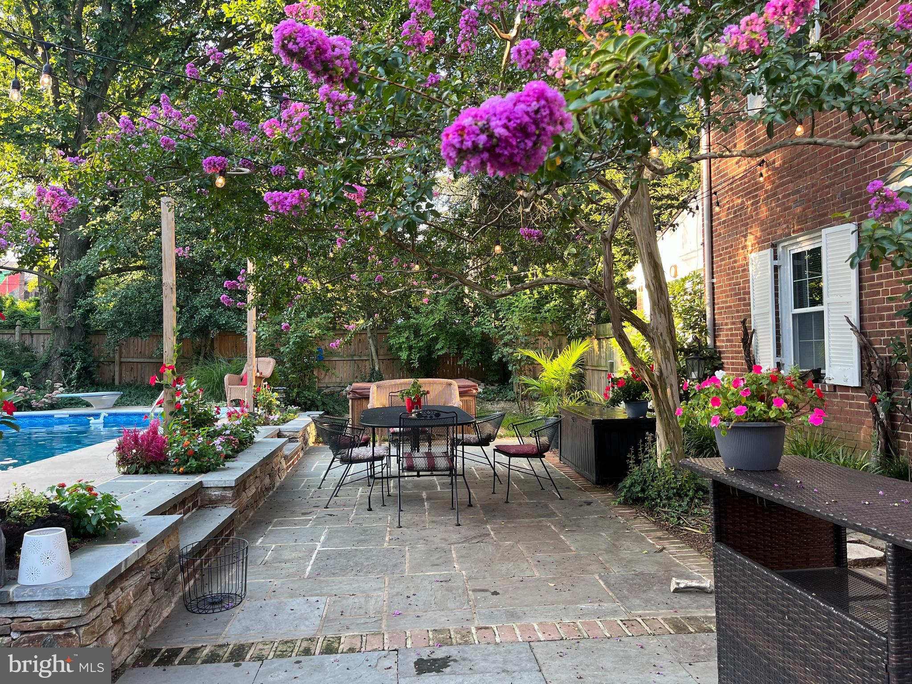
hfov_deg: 67.3
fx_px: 685
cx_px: 456
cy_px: 342
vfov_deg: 53.1
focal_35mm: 26
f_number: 1.6
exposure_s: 1/120
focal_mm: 5.1
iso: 64
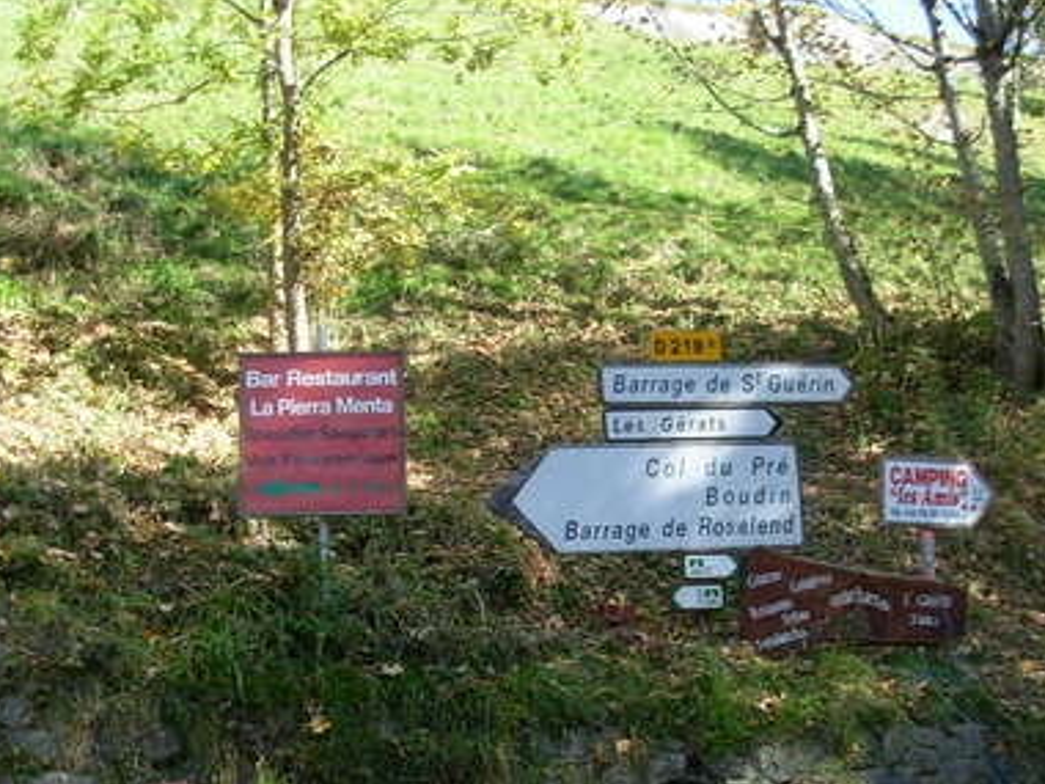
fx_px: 1811
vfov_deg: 24.3
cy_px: 547
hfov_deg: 32.1
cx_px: 440
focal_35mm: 60
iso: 79
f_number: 2.9
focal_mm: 6.3
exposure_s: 1/197
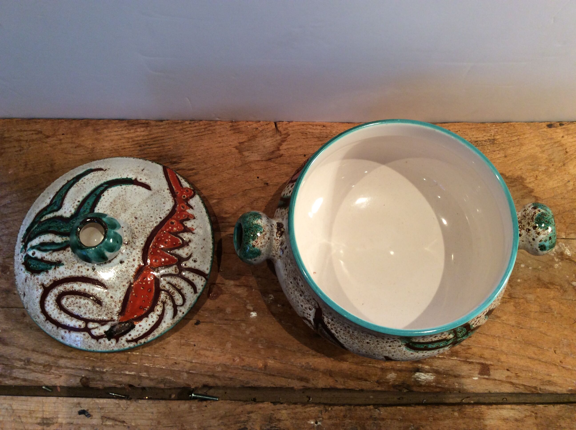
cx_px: 288
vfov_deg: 44.1
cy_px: 215
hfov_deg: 56.9
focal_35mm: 32
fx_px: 532
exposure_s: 1/25
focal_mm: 3.3
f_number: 2.4
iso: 50
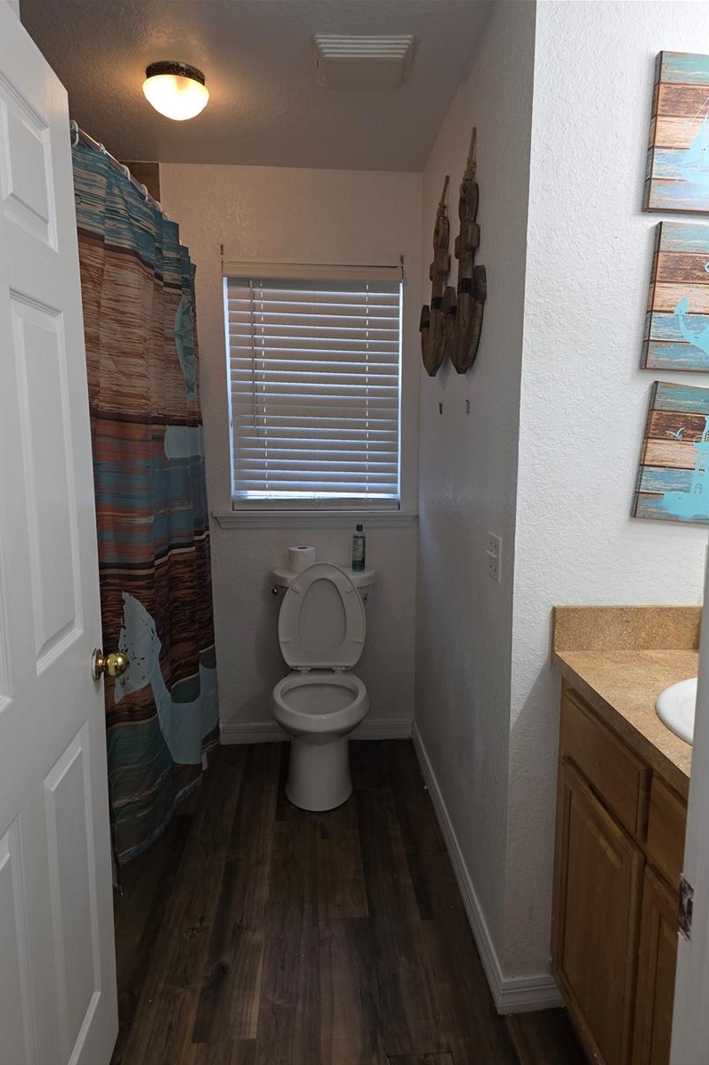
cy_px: 533
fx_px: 709
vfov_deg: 73.8
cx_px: 377
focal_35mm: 24
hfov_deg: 53.1
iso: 32
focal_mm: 6.3
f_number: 1.7
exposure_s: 1/60
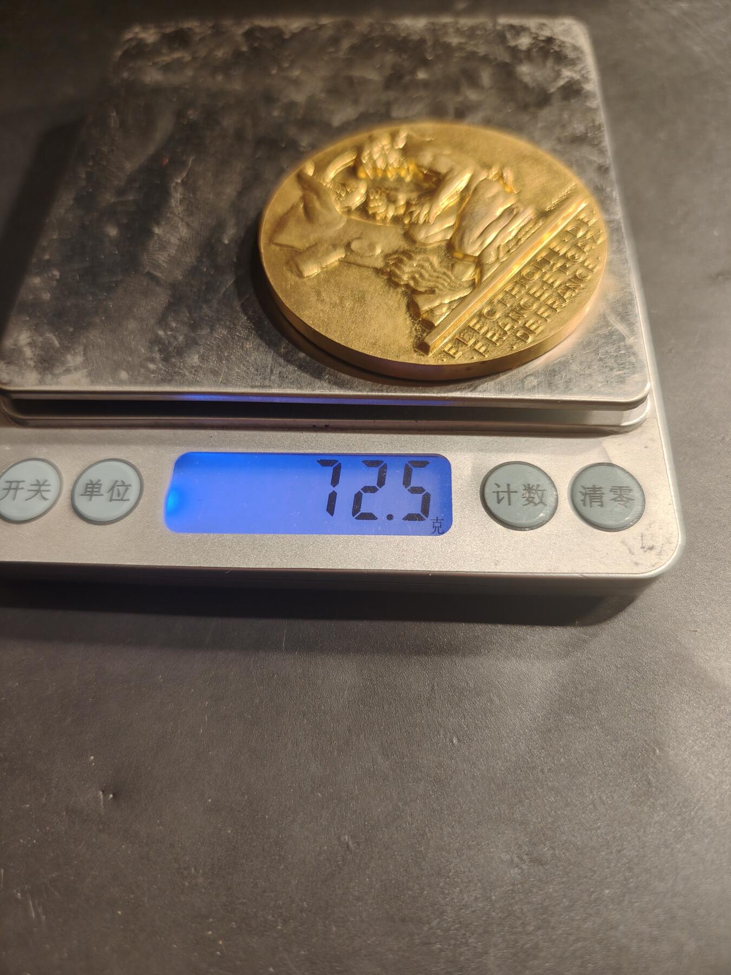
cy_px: 488
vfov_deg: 73.9
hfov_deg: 58.9
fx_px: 648
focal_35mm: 23
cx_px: 366
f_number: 1.6
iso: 200
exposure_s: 1/200
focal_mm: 6.06
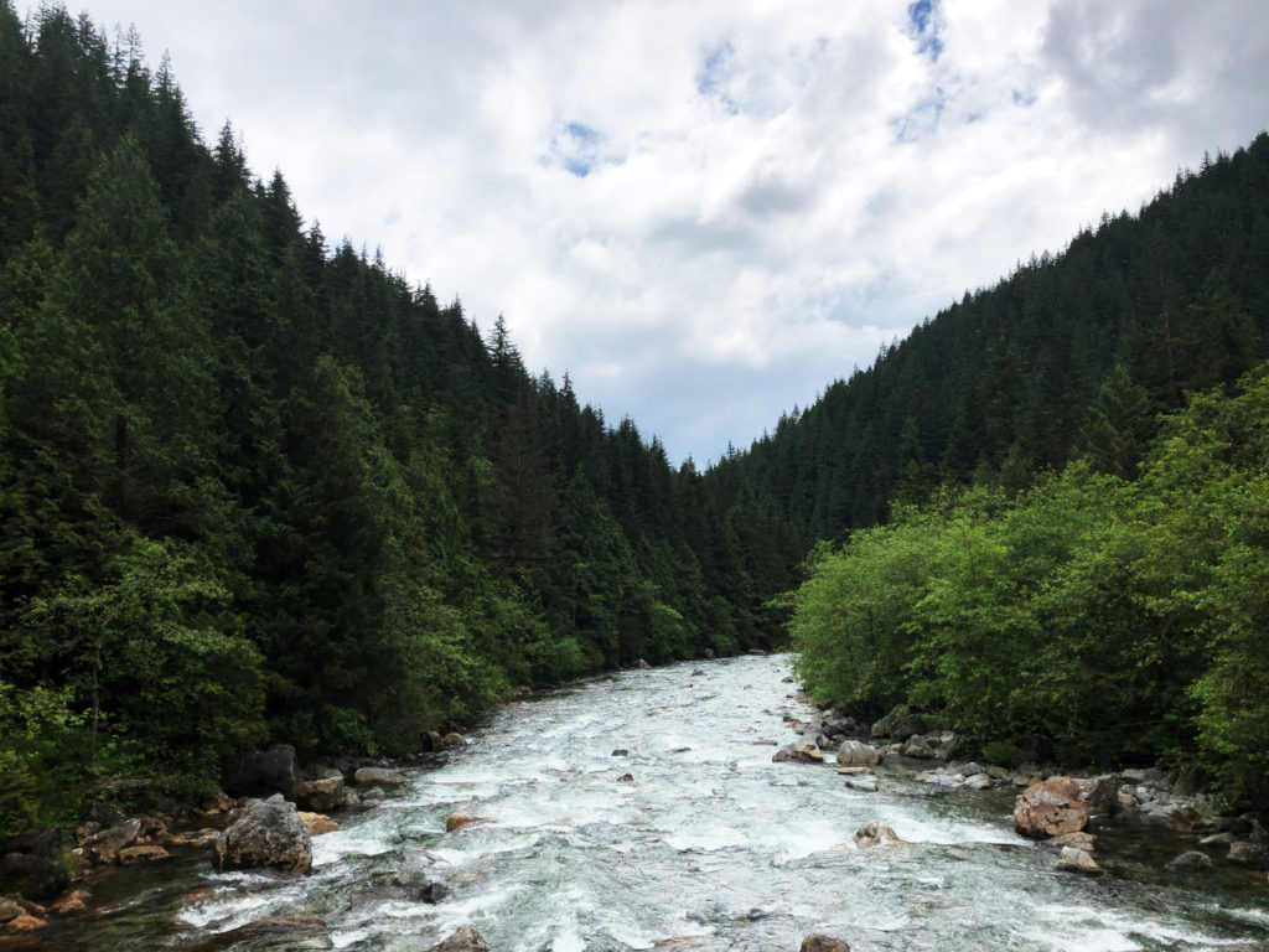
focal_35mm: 28
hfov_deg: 63.4
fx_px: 1026
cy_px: 476
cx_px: 634
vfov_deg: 49.7
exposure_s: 1/4049
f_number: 1.8
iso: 25
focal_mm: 3.99
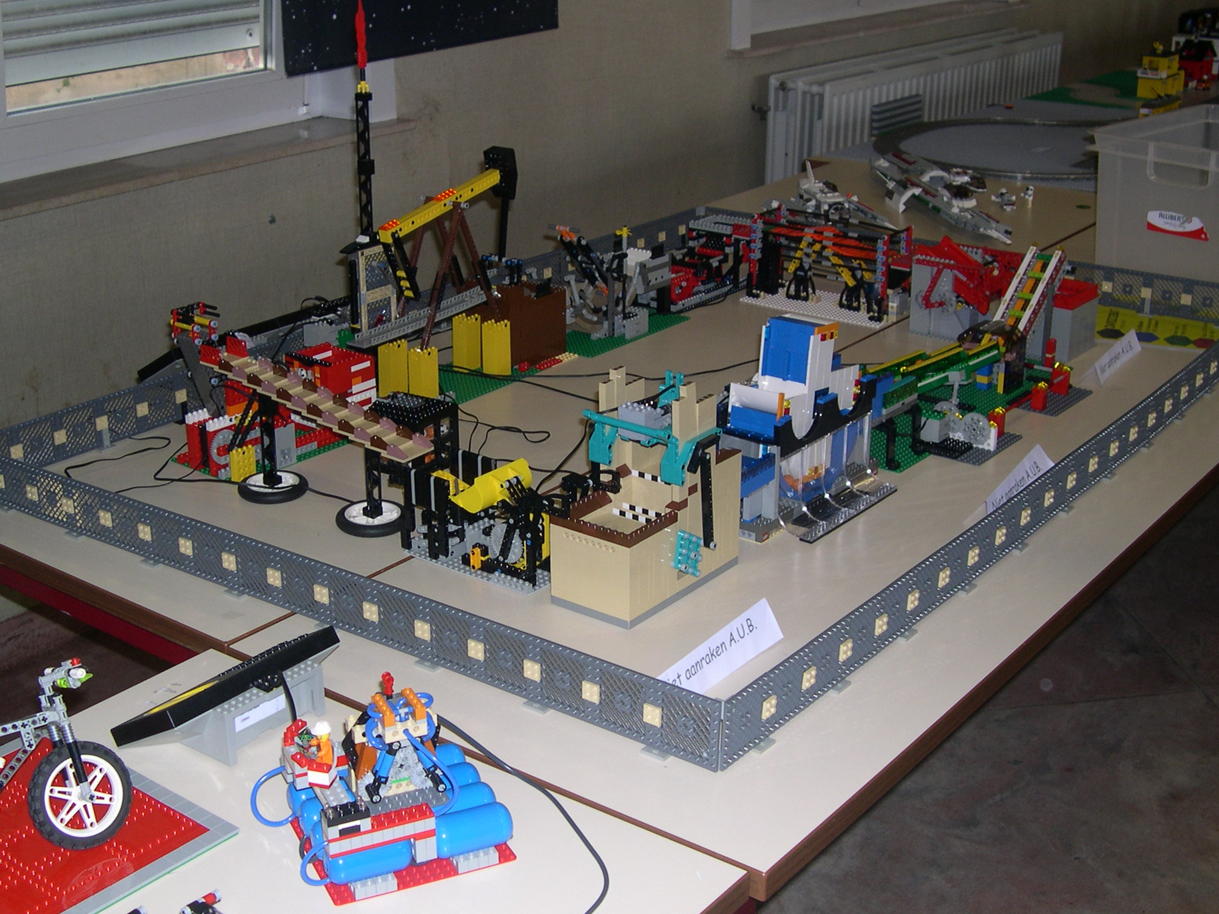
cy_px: 448
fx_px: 1585
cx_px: 550
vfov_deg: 32.2
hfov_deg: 42.0
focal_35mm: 45
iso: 100
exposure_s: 1/60
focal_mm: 8
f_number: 2.8
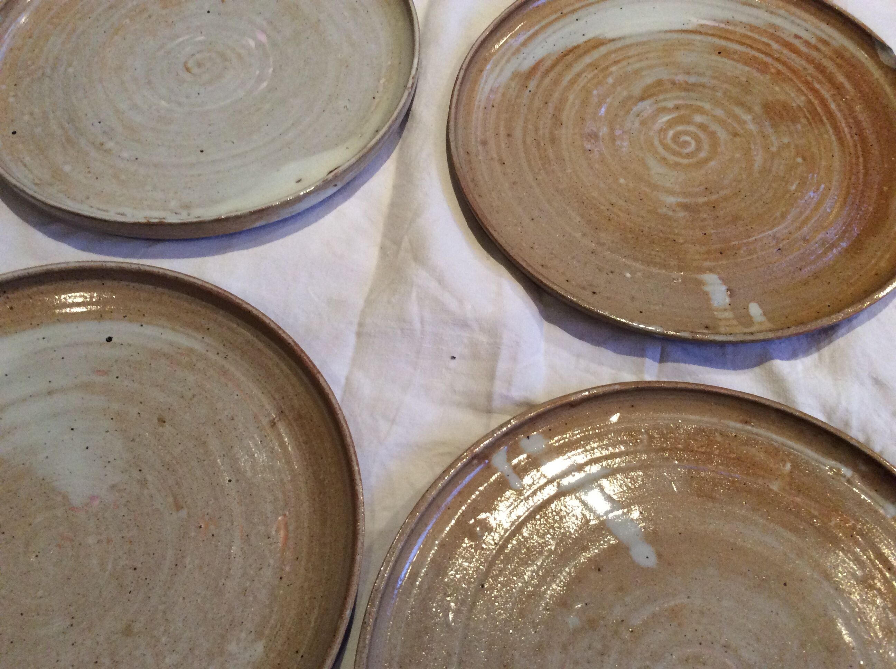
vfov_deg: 44.1
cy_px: 334
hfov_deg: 56.9
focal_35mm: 32
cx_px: 448
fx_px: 827
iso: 160
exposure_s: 1/25
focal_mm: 3.3
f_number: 2.4
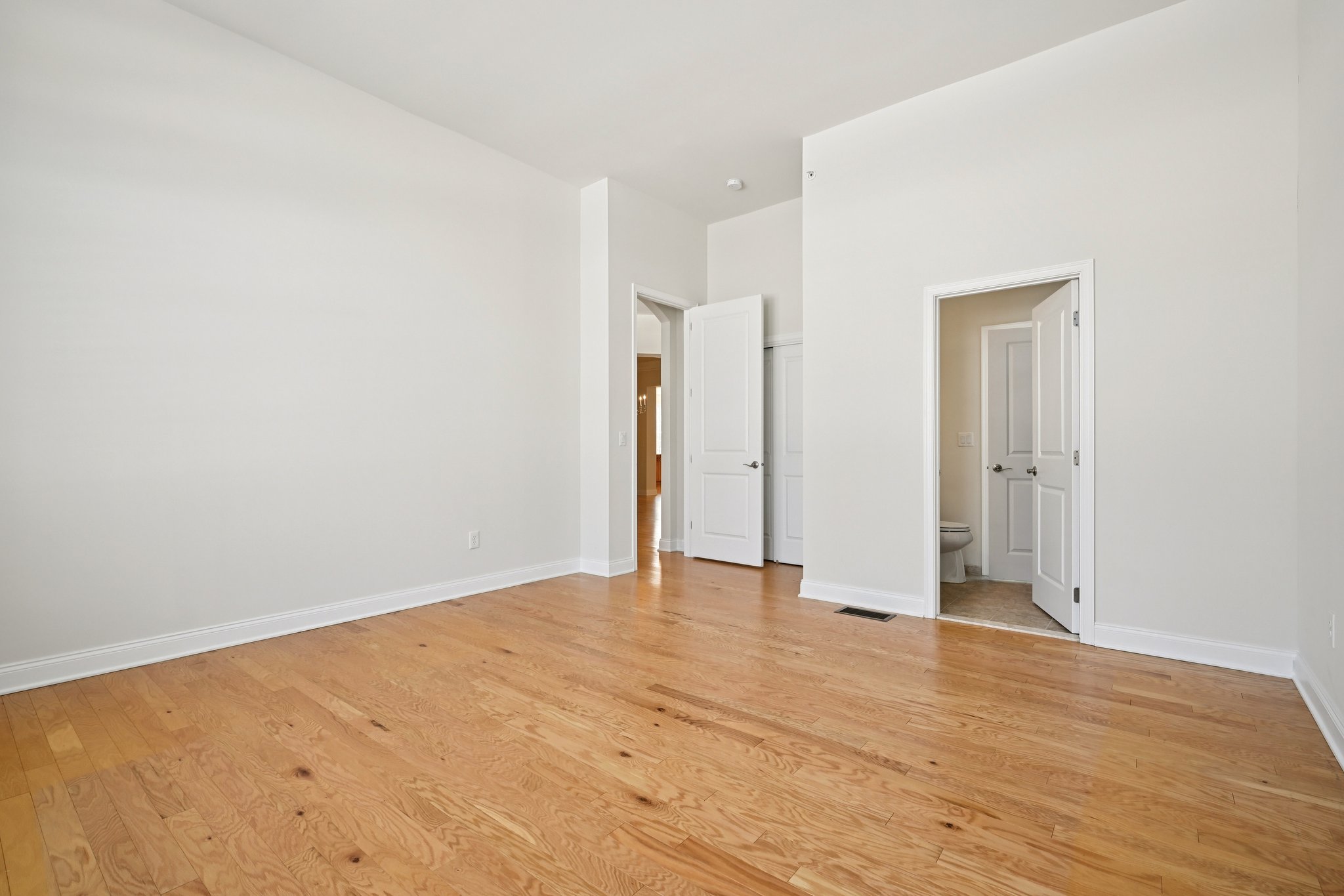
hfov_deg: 96.7
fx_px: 597
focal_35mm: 16
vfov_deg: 73.7
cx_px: 672
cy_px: 448
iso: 400
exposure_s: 1/80
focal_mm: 16
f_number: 8
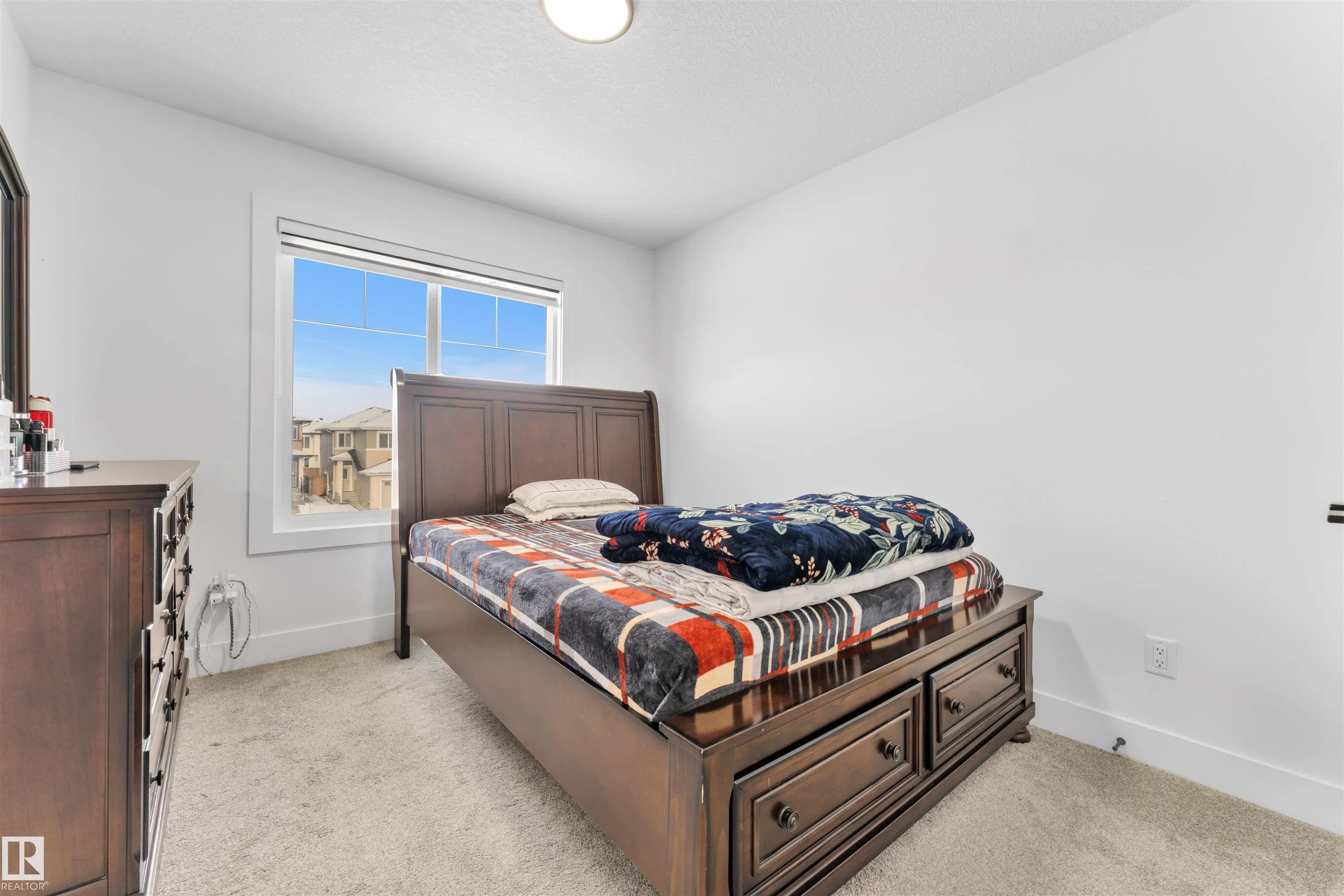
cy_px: 448
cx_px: 672
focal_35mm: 14
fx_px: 523
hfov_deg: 104.3
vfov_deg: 81.2
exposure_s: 1/6
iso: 125
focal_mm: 14
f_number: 9
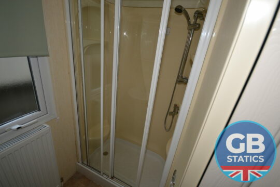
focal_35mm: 15
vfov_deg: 77.3
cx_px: 140
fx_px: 117
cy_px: 94
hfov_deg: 100.4
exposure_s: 1/60
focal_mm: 10
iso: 360
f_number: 4
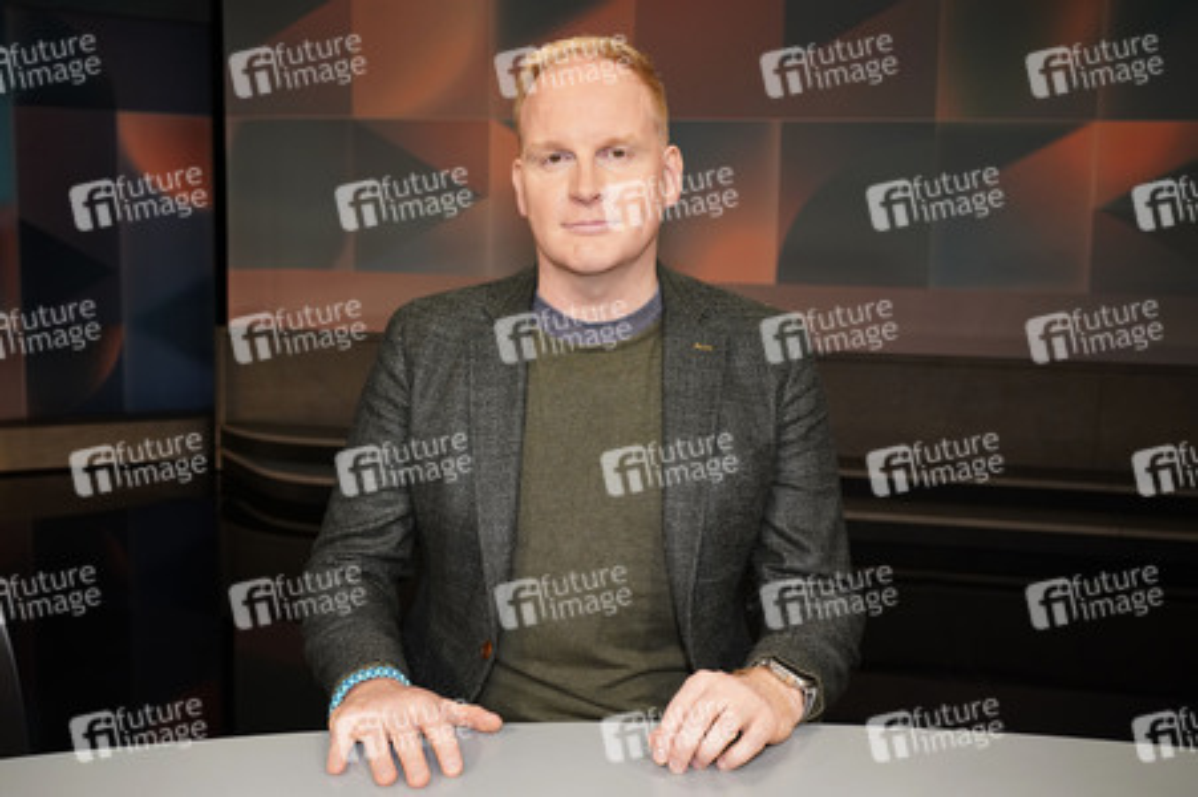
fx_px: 1164
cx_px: 599
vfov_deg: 37.8
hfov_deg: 54.5
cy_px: 398
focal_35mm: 35
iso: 2000
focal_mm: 35
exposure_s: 1/125
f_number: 5.6
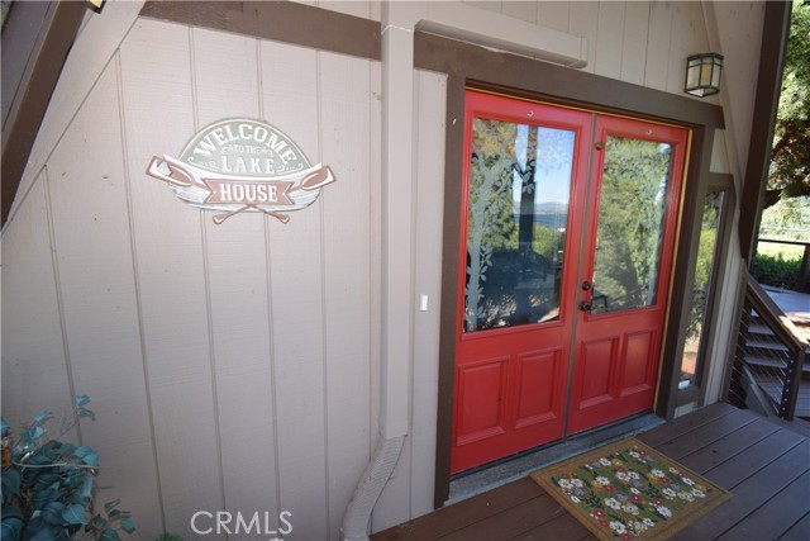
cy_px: 270
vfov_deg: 77.4
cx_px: 405
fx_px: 338
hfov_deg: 100.4
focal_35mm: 15
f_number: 5.6
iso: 360
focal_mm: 10
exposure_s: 1/125
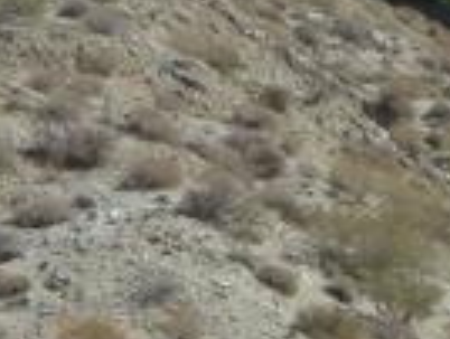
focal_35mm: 224
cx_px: -306
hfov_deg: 8.5
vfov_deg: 6.4
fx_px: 2917
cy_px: 732
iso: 80
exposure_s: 1/1000
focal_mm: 8.4
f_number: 3.8
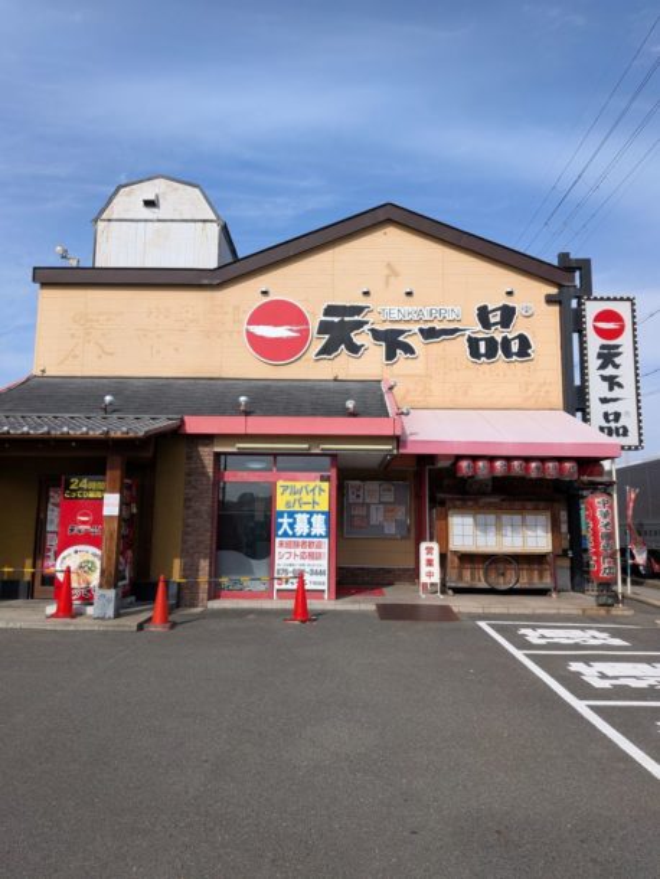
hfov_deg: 56.8
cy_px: 440
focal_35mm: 24
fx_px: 610
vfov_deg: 71.6
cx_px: 330
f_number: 1.7
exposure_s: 1/1613
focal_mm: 4.53
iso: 29
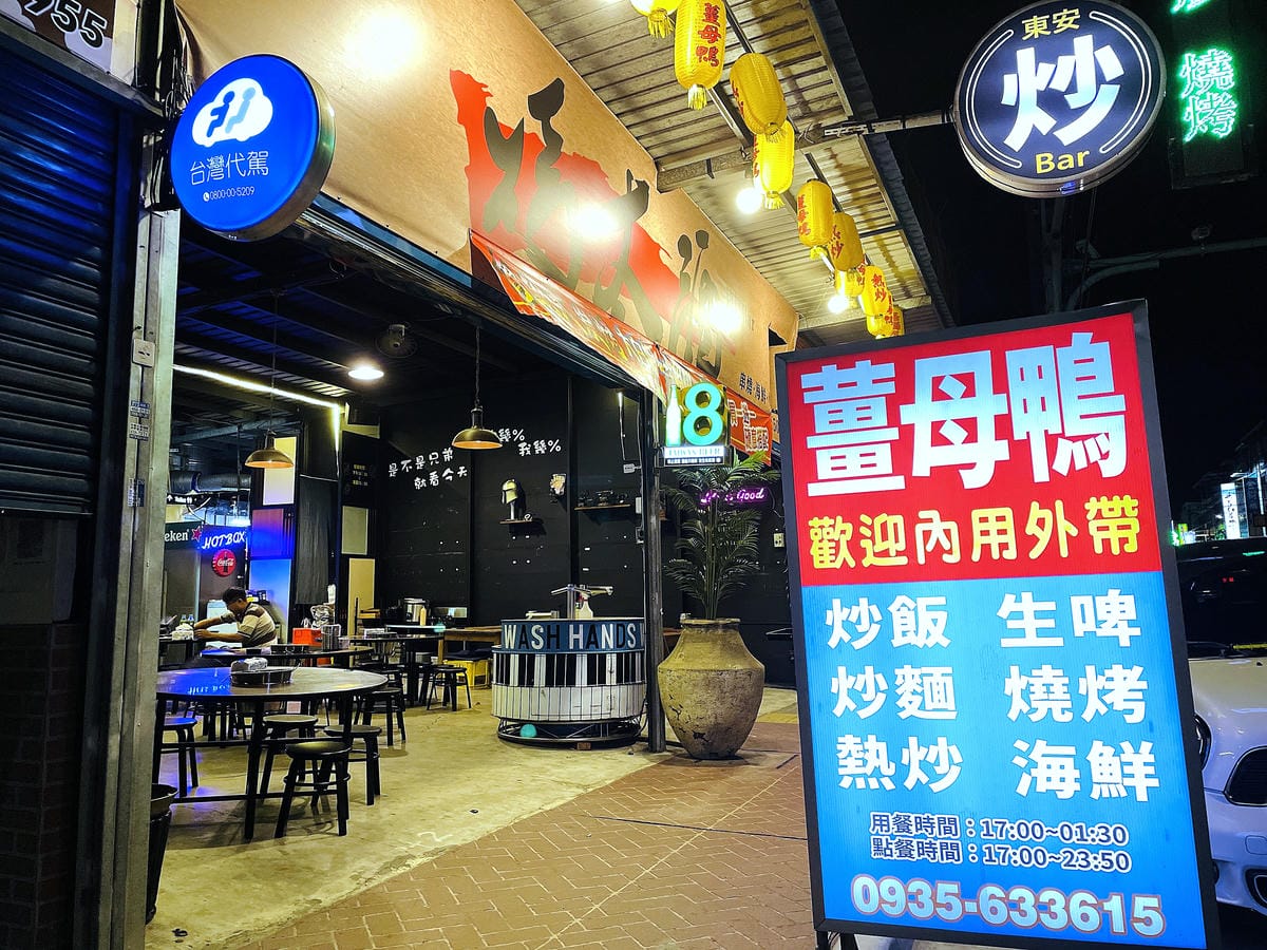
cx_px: 634
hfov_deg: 67.3
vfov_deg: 53.1
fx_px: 952
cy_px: 475
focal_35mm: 26
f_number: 1.6
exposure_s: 1/60
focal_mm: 4.2
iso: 80
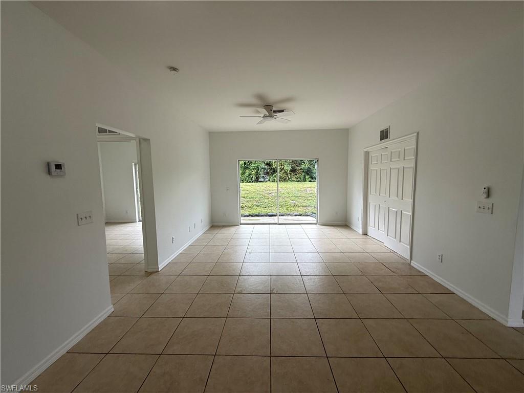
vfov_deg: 85.7
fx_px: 212
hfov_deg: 102.1
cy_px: 196
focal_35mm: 14
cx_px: 262
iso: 50
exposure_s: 1/236
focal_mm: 2.22
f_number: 2.2
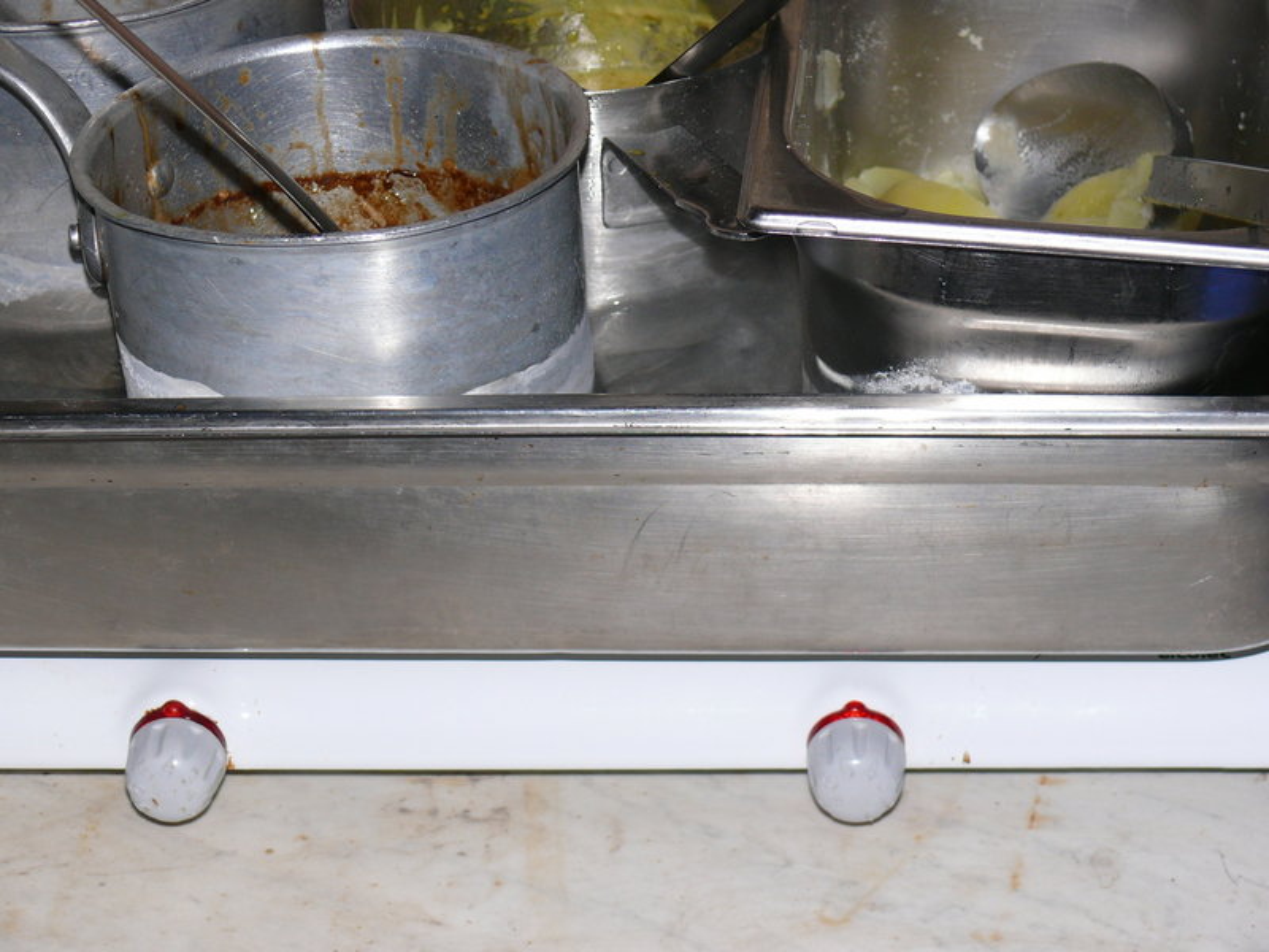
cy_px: 476
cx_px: 634
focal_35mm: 95
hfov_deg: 20.7
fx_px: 3483
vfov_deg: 15.6
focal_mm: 17.9
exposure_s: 1/30
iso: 100
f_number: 3.2
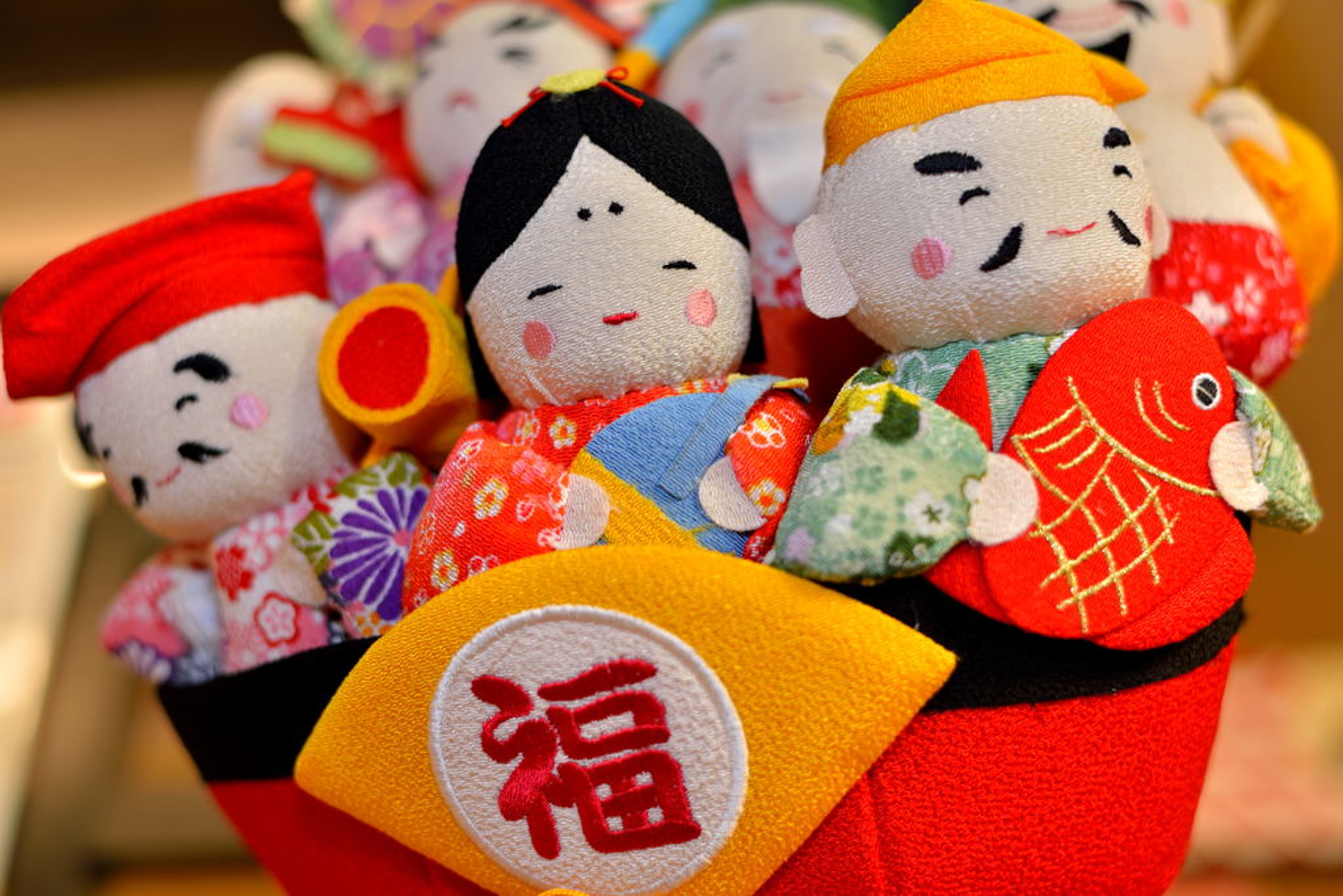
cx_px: 672
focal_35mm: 50
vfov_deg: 27.0
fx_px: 1865
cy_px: 448
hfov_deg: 39.6
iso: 100
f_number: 2.5
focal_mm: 50
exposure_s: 1/80
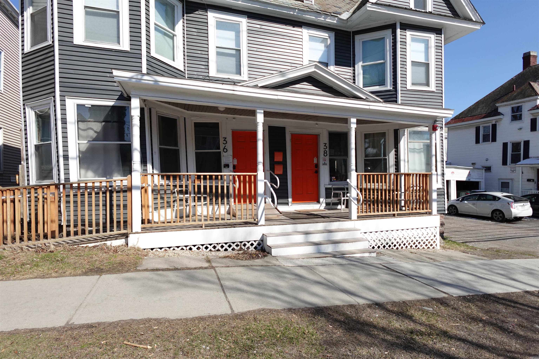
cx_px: 270
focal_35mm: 20
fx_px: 299
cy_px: 180
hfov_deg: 84.0
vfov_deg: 61.9
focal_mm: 7.6
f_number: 2
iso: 125
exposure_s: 1/4000
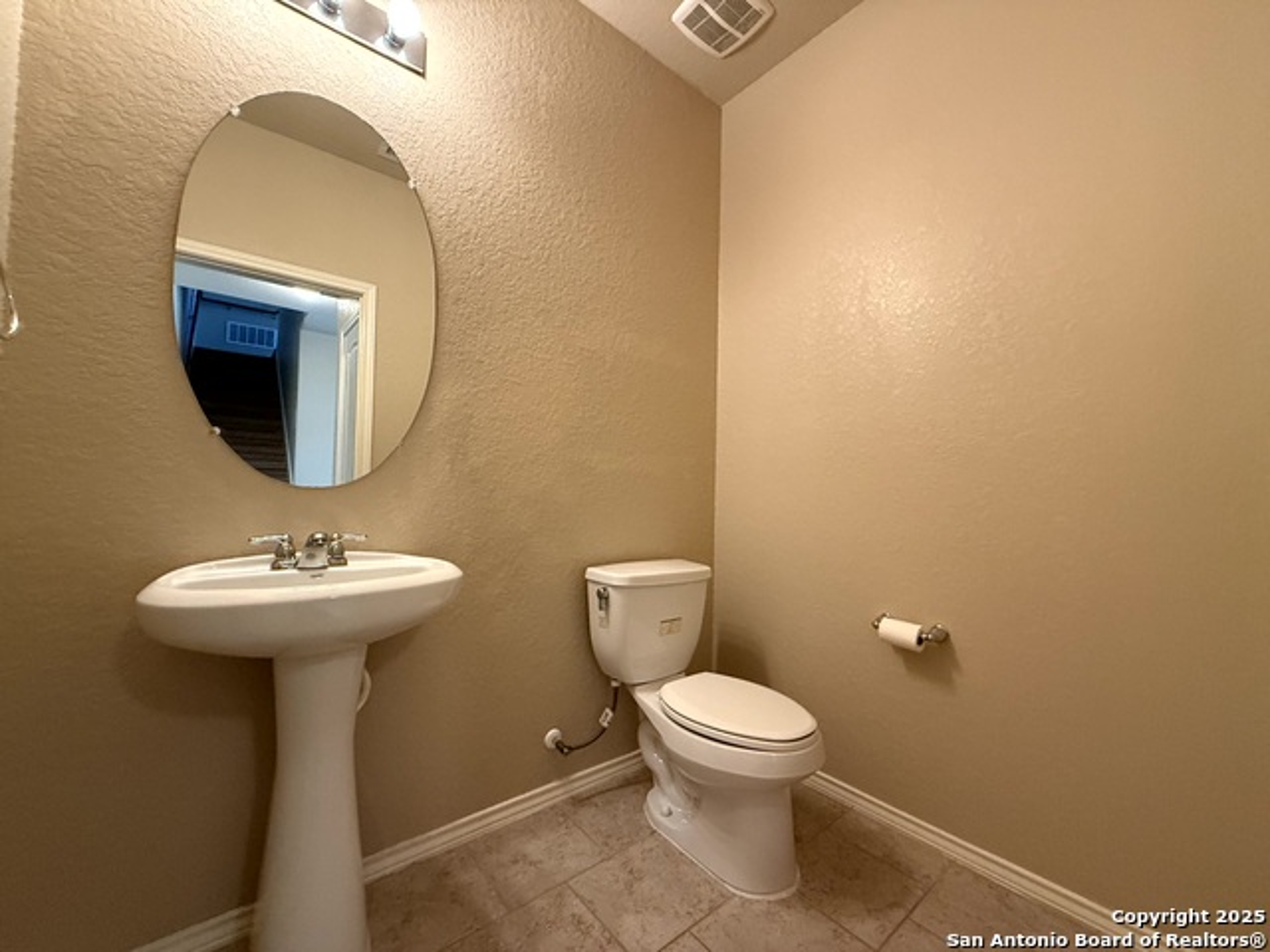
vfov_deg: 85.7
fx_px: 514
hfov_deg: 102.1
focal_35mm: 14
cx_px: 635
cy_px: 476
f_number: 2.2
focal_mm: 2.22
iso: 500
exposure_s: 1/60
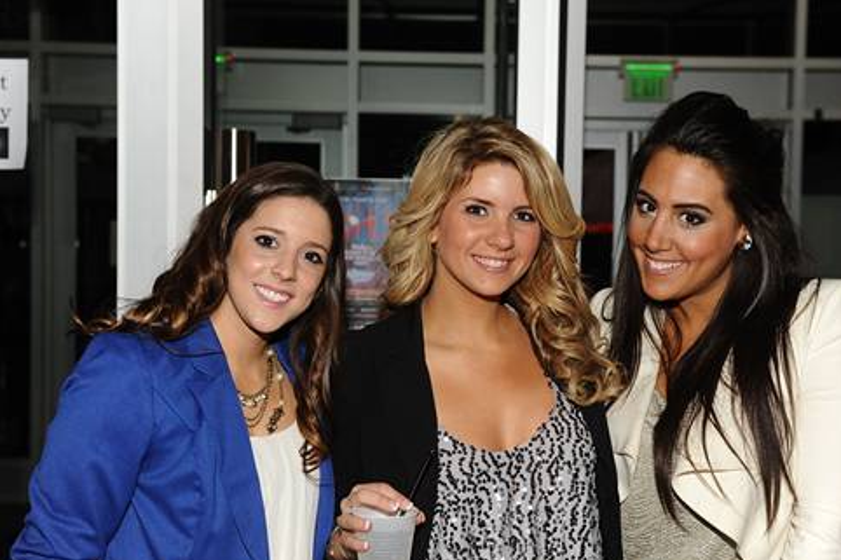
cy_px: 318
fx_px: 1331
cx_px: 478
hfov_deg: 35.0
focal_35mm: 57
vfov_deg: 23.7
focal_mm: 50
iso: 800
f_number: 4.8
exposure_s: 1/250
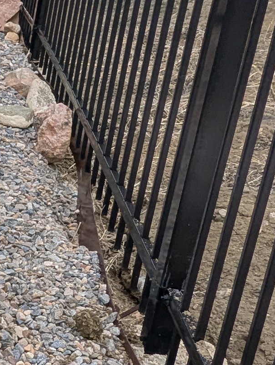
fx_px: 856
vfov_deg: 24.1
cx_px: -304
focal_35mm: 81
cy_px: 216
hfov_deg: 14.5
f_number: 2.2
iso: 42
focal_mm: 2.35
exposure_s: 1/1290
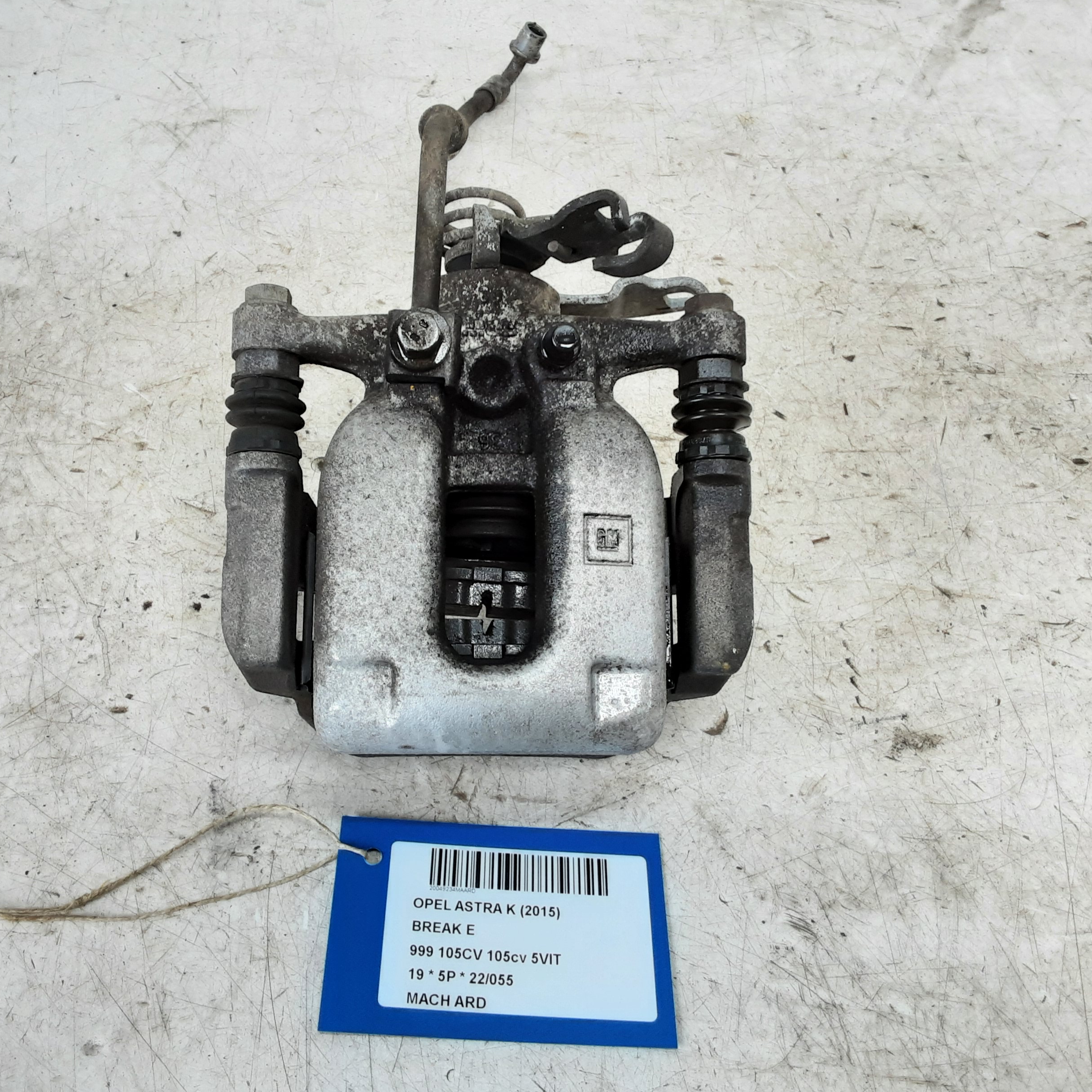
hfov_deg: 50.8
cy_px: 546
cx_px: 446
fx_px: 1142
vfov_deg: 51.1
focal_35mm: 32
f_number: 1.9
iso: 64
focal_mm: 2.91
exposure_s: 1/50
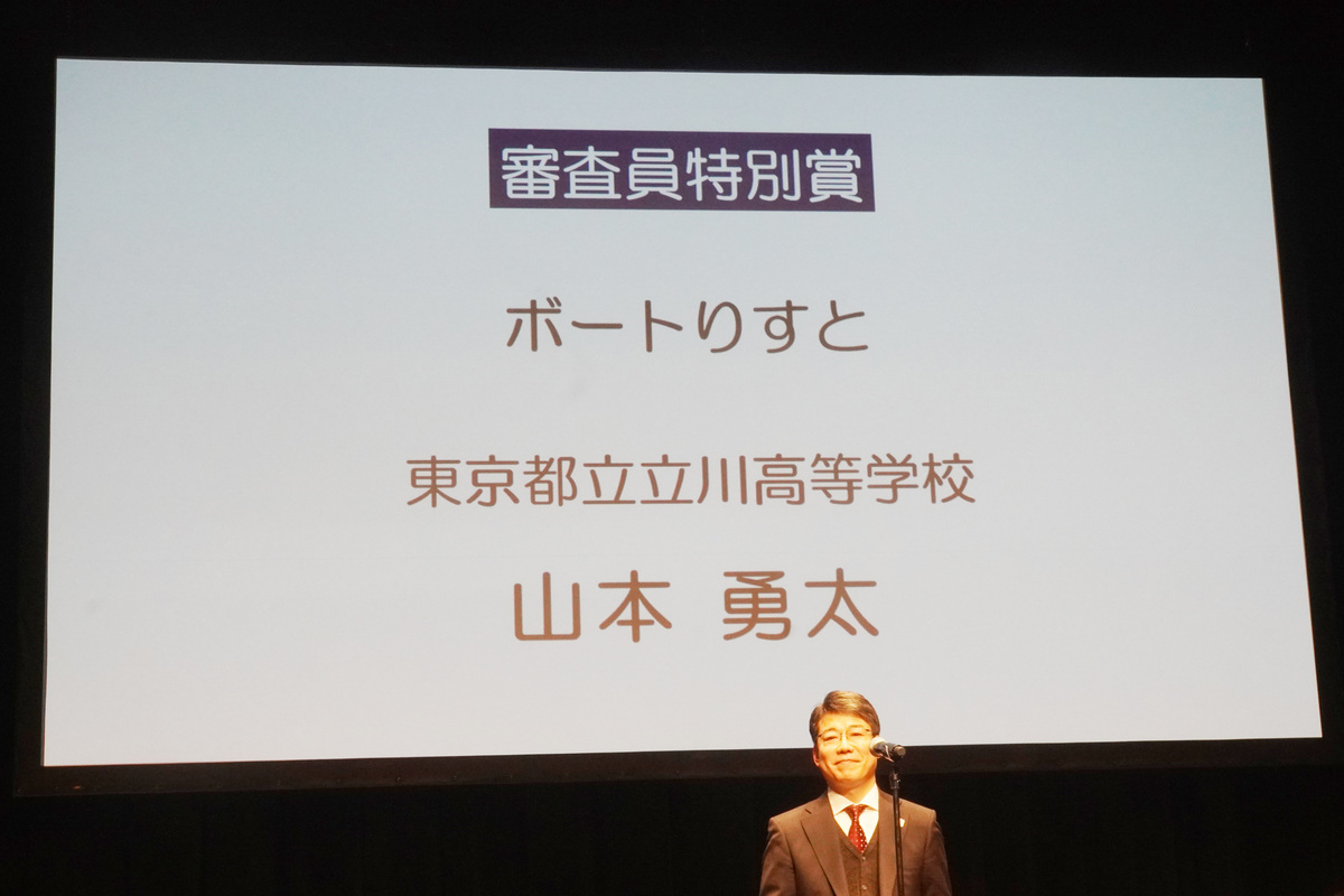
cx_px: 672
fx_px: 2245
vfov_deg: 22.6
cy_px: 448
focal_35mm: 60
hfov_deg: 33.3
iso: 2500
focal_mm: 40.1
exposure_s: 1/80
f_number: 16
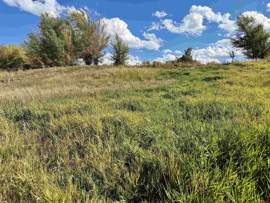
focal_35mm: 24
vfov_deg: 56.8
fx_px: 187
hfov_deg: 71.6
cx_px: 135
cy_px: 102
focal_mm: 6.76
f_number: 1.78
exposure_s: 1/5714
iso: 100
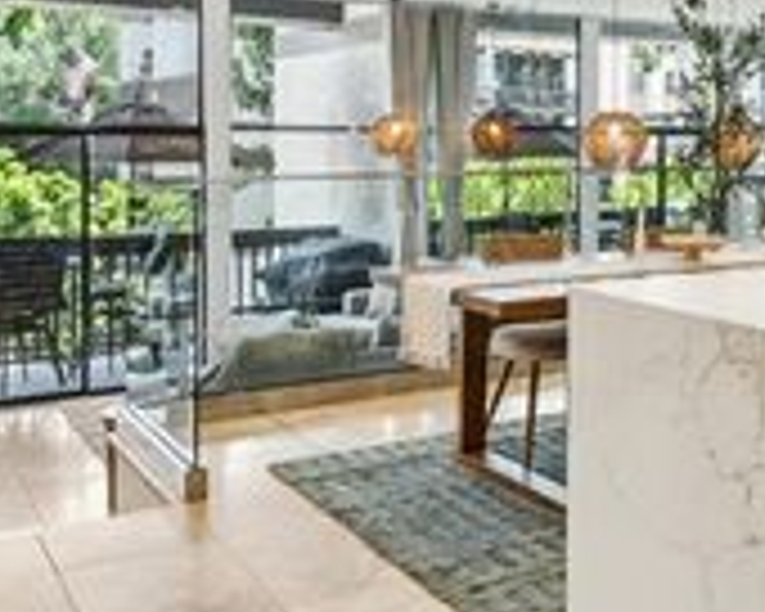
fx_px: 1089
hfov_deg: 34.5
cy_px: 137
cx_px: 796
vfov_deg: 30.7
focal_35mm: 48
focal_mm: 17.4
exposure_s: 1/2.5
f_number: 13
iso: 100
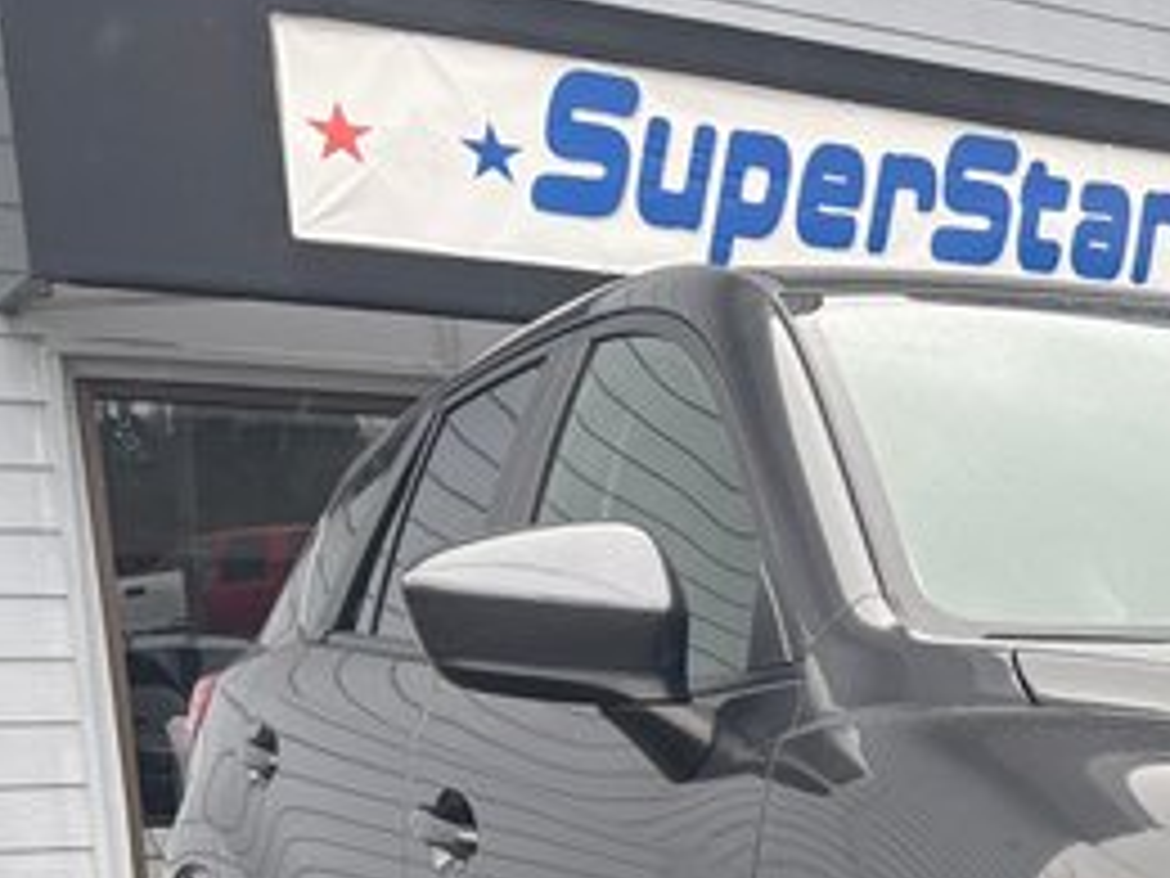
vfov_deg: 19.1
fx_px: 2434
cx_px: 1616
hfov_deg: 23.2
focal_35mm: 72
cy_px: 1090
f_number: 1.6
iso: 50
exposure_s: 1/523
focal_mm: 5.96
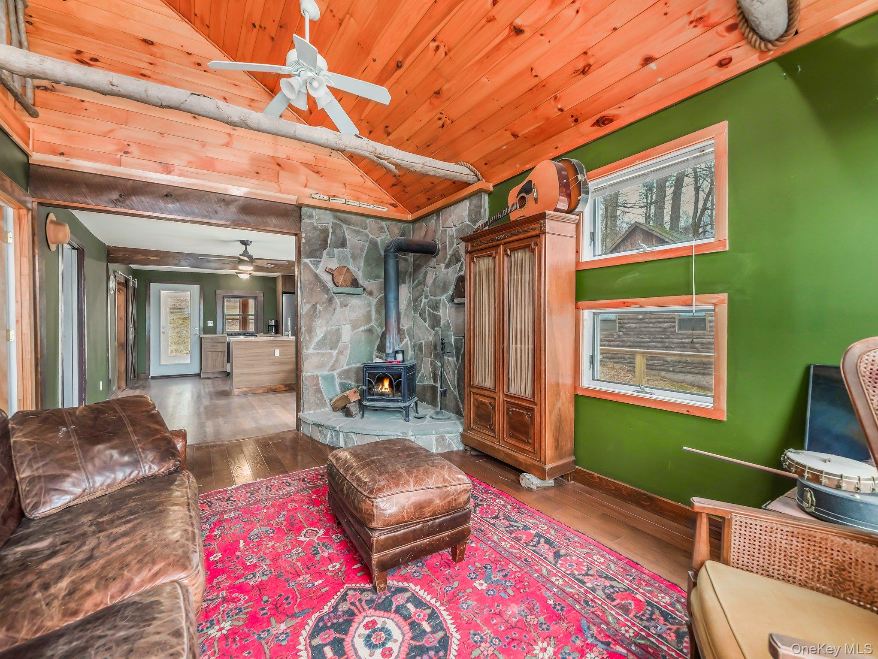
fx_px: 355
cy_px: 330
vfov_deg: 85.7
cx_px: 439
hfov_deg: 102.0
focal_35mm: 14
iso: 800
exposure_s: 1/8
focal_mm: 7
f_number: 3.2
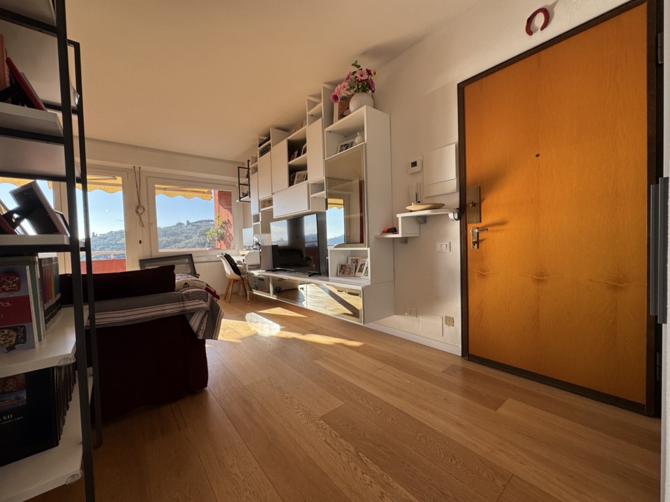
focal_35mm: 14
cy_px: 251
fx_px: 271
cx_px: 335
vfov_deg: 85.7
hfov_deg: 102.1
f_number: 2.2
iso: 40
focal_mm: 2.22
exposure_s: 1/233
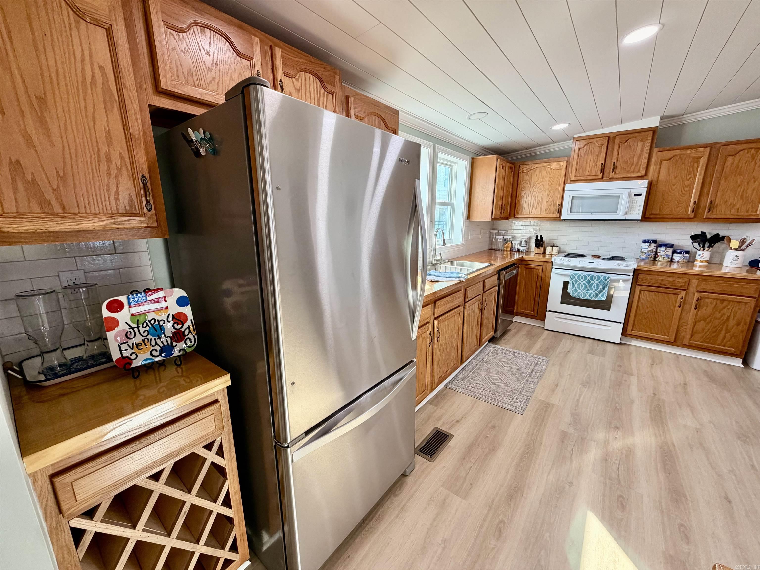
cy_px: 285
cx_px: 380
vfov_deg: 85.7
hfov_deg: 102.1
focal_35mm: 14
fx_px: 307
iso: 160
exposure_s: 1/120
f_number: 2.2
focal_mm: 2.22
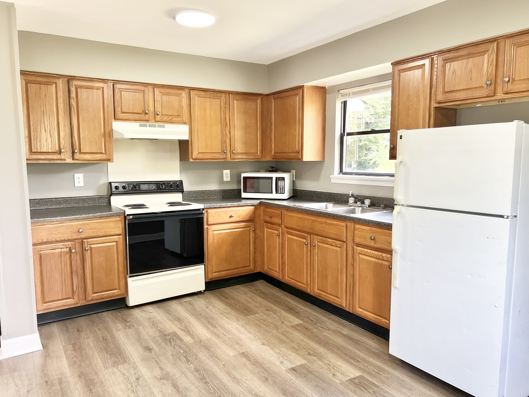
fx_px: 397
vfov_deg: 53.1
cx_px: 264
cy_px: 198
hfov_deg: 67.3
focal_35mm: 26
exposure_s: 1/121
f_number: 1.5
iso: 125
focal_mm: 5.7
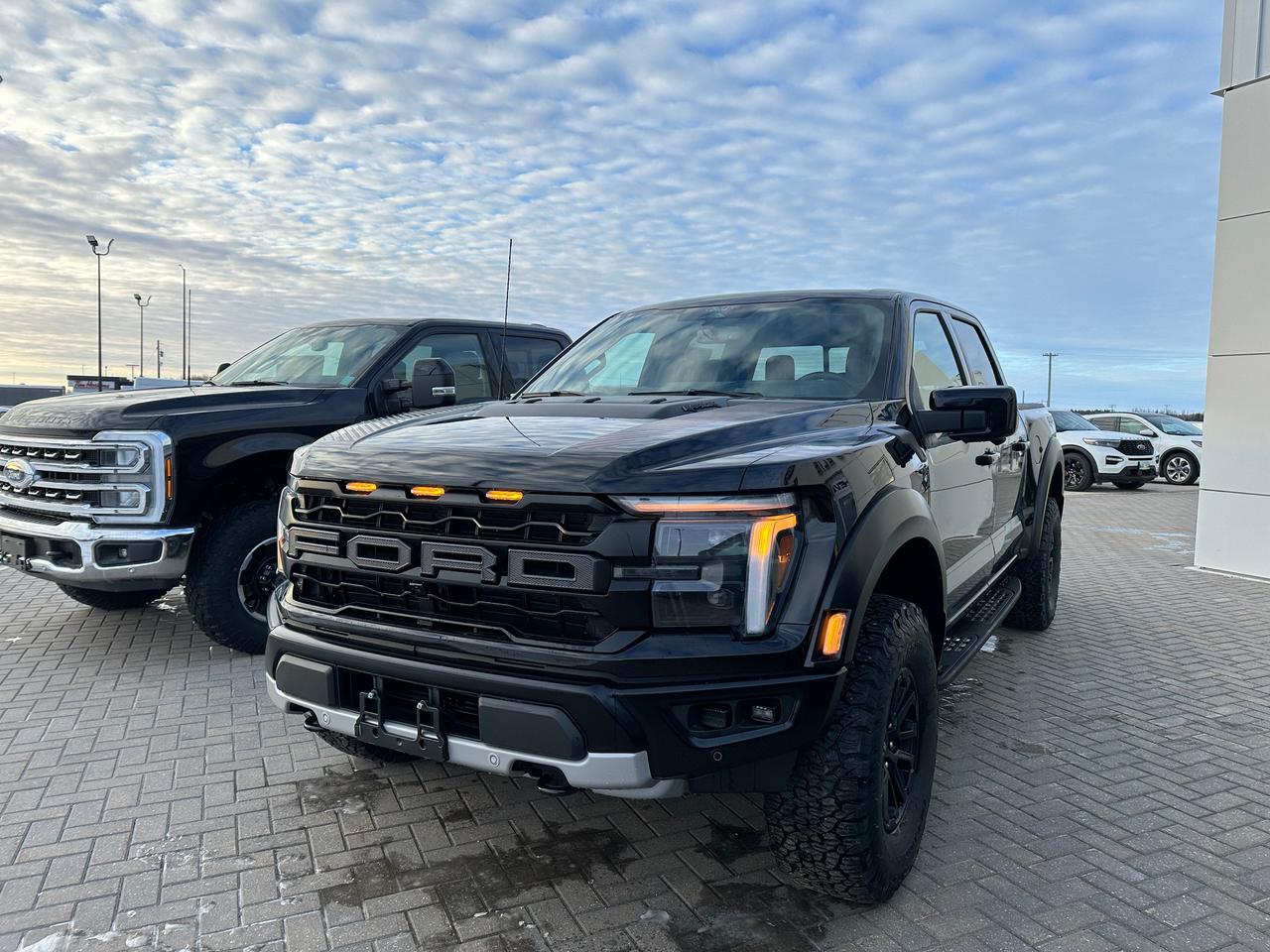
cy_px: 476
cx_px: 635
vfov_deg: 56.8
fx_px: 881
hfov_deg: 71.6
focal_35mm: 24
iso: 80
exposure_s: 1/1241
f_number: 1.78
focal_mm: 6.86
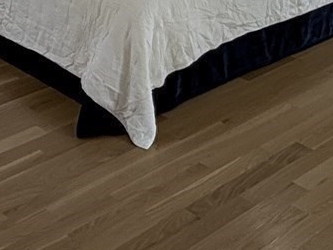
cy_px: -210
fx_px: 828
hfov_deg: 22.1
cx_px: 311
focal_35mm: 86
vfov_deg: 14.8
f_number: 2.2
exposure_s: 1/99
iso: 50
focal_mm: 2.22
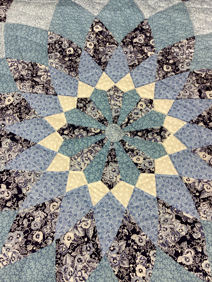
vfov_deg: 58.4
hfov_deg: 45.4
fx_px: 253
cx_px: 106
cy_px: 141
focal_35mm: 31
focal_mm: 3.3
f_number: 2.4
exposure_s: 1/60
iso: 80
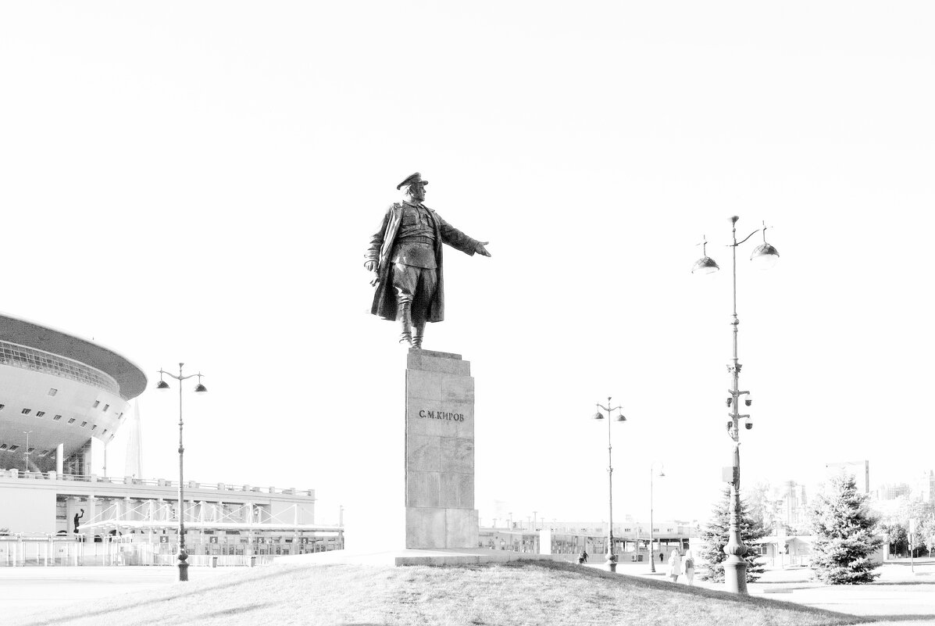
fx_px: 1092
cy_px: 313
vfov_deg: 32.0
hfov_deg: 46.4
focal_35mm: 42
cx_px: 468
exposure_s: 1/250
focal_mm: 28
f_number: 8
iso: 100
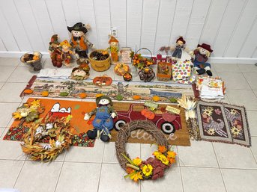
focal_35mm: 26
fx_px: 193
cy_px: 96
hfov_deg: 67.3
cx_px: 128
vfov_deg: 53.0
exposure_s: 1/60
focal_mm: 5.7
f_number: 1.5
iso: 200
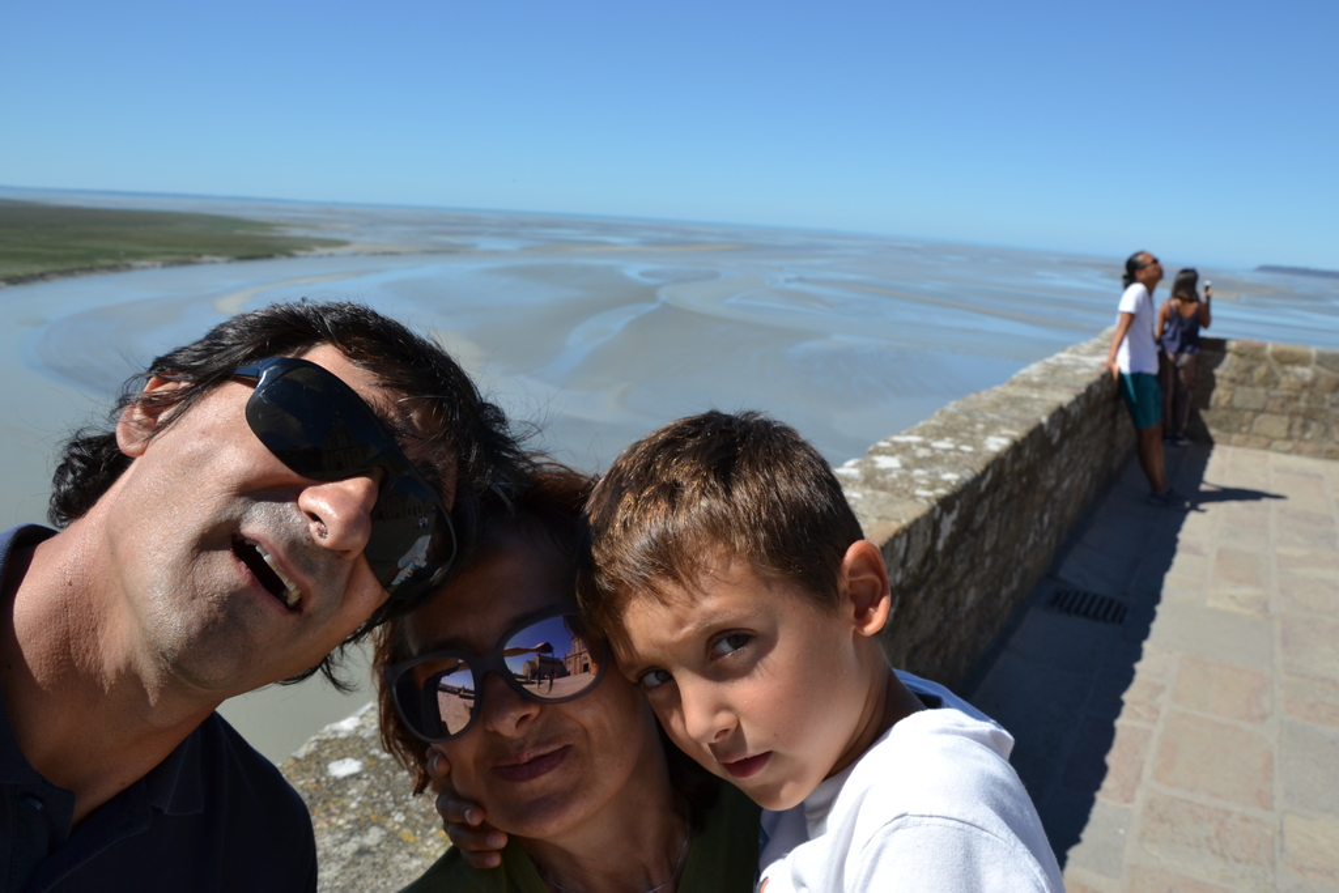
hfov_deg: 67.4
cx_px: 670
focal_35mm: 27
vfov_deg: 47.9
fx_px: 1004
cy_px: 446
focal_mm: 18
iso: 100
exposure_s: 1/250
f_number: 8
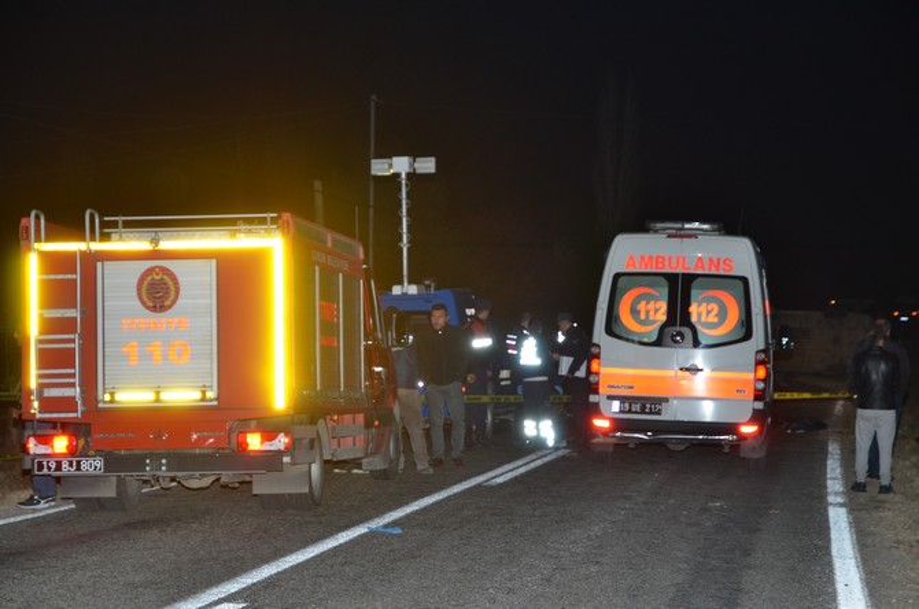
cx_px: 460
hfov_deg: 21.0
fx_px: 2484
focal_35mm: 98
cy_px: 304
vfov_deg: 14.0
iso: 500
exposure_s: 1/60
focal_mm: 65
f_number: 5.3
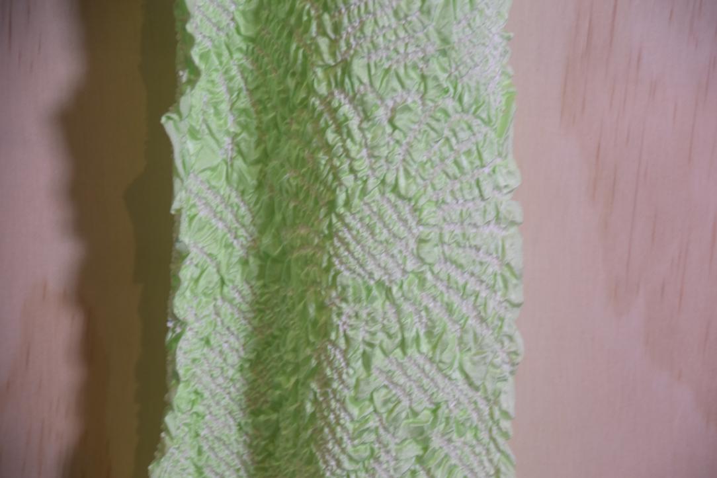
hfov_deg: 10.5
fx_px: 3884
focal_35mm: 195
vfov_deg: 7.0
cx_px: 358
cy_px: 239
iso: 400
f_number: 6
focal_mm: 130
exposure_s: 1/60
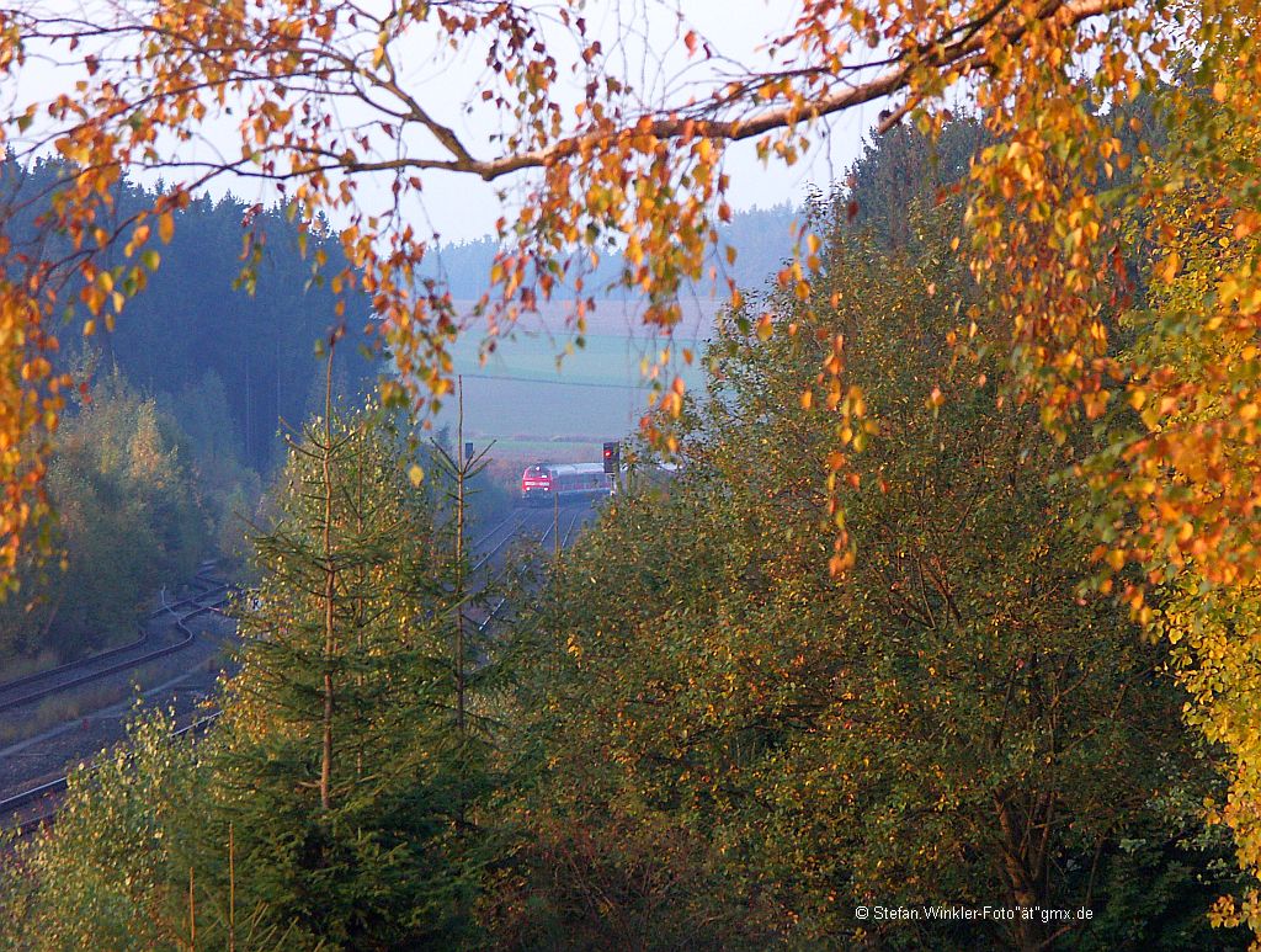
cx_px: 630
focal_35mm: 167
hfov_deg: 11.8
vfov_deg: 8.9
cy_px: 476
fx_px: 6098
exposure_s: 1/250
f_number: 4.5
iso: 200
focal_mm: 42.53
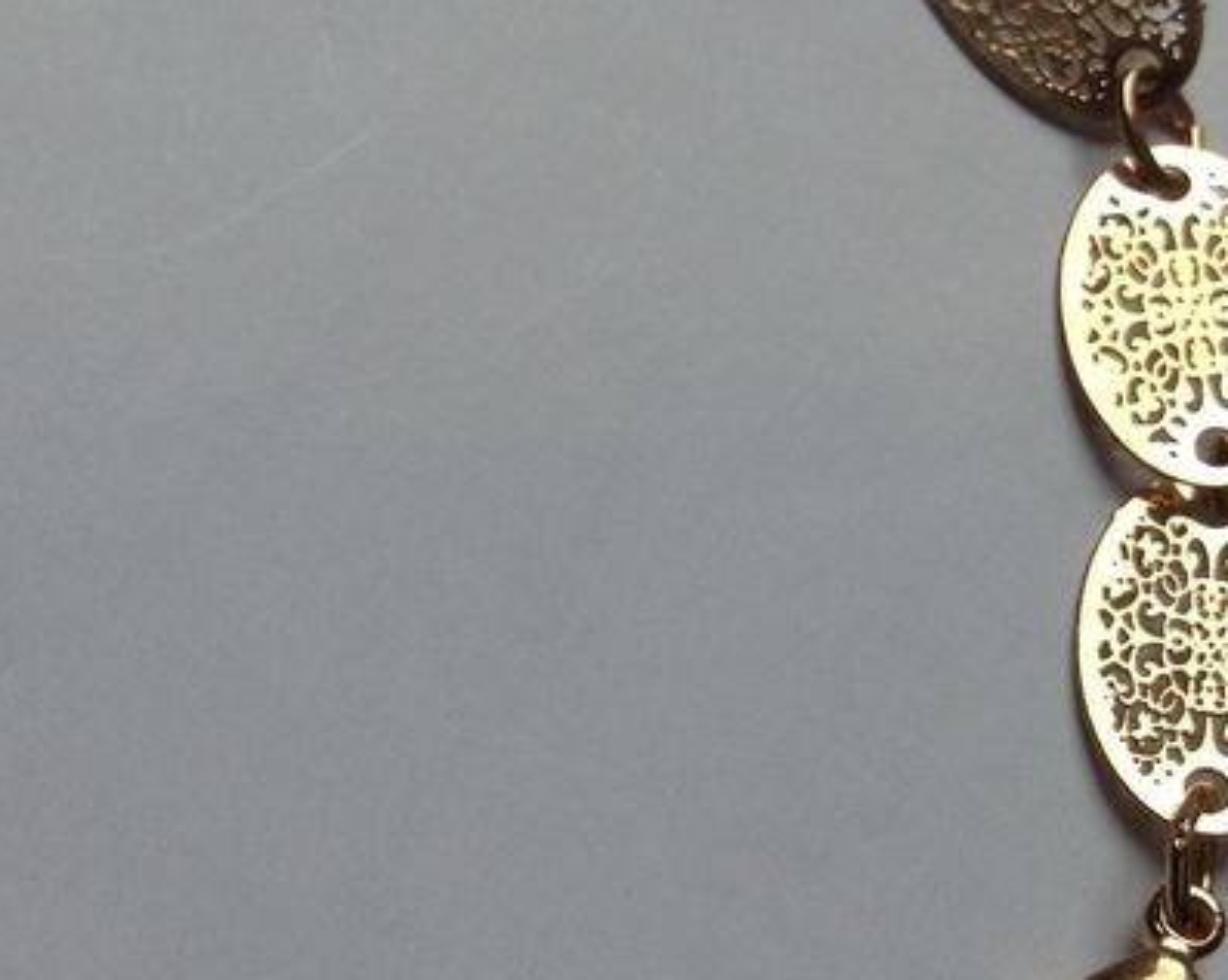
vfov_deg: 17.8
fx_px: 3123
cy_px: 651
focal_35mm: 86
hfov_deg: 21.8
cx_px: 155
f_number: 2.4
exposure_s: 1/293
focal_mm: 4.28
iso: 50
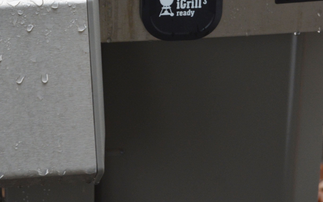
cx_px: 175
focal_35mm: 189
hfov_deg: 11.1
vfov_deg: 6.9
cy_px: -31
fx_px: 1664
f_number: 5.6
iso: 400
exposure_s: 1/100
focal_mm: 50
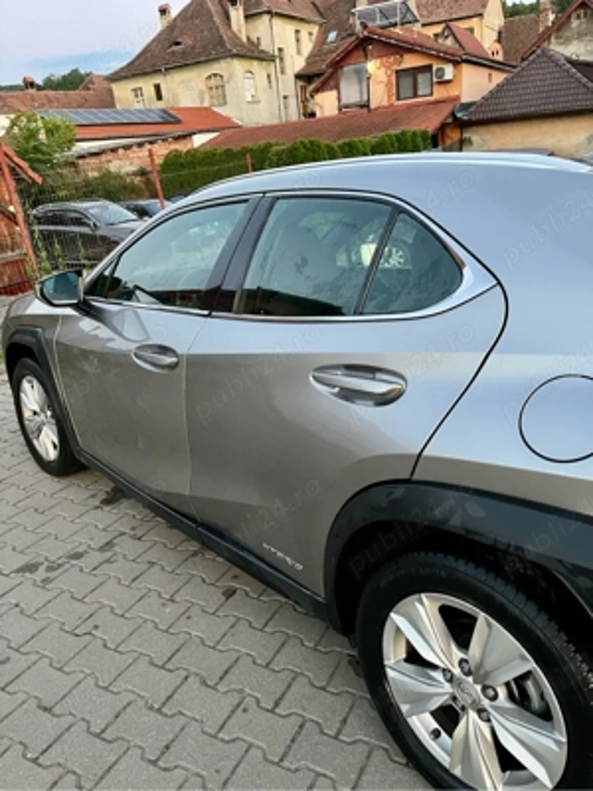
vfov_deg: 67.3
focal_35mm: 26
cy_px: 396
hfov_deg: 53.1
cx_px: 296
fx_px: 594
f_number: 1.6
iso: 500
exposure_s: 1/60
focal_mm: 5.1
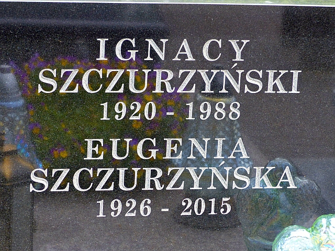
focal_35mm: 128
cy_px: 126
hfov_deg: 15.4
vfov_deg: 11.6
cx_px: 168
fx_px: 1239
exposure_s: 1/100
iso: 100
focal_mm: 23.1
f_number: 4
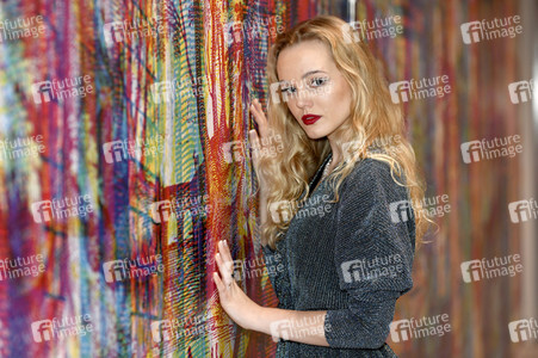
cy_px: 179
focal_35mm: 122
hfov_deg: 16.8
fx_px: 1822
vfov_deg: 11.2
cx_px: 269
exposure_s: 1/250
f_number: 4
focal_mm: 122
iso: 800
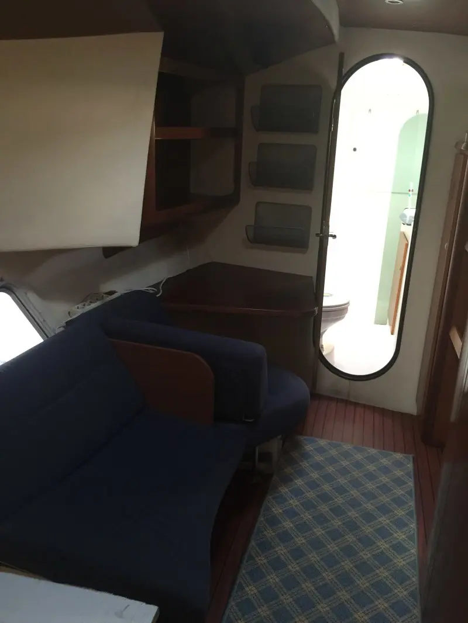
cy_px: 312
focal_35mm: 29
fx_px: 523
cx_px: 234
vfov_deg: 61.6
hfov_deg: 48.2
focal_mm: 4.15
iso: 100
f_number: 2.2
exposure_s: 1/10
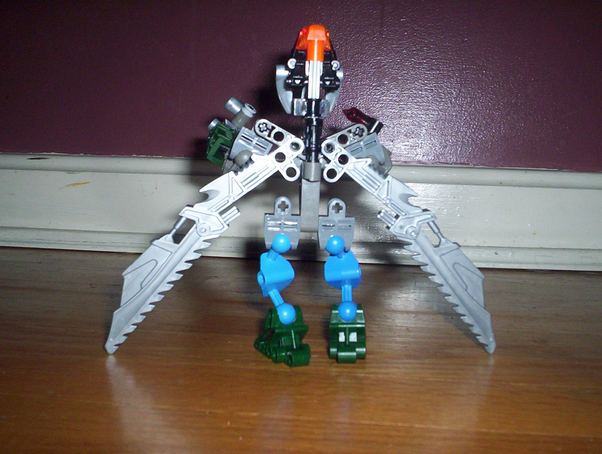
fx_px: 697
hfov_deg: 46.7
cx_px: 308
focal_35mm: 40
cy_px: 224
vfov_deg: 36.1
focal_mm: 4.99
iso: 140
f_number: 4.5
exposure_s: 1/60
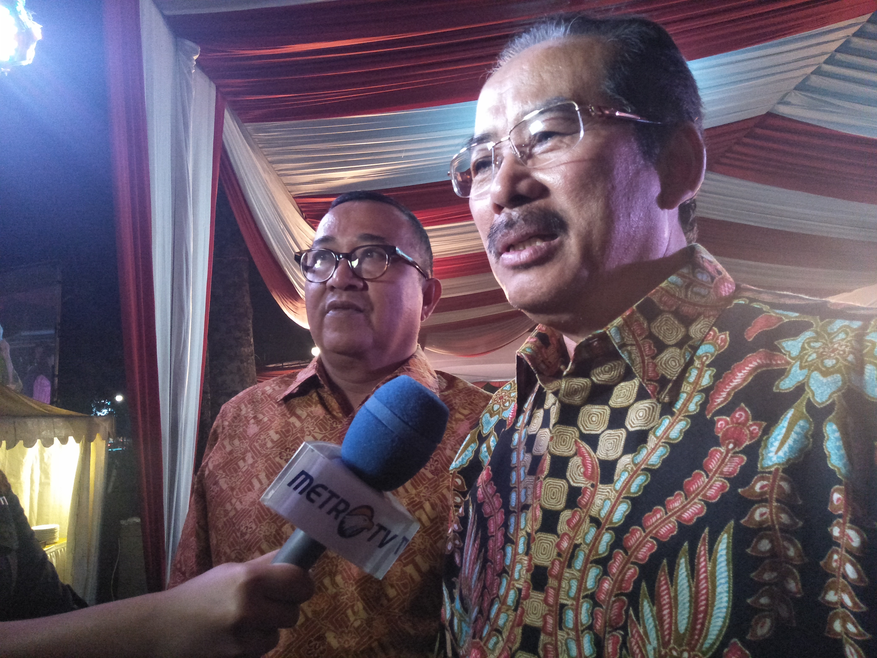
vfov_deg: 66.0
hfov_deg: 81.7
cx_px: 438
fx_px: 507
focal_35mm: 20
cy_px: 329
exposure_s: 1/33
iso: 540
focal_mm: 3.46
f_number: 2.2
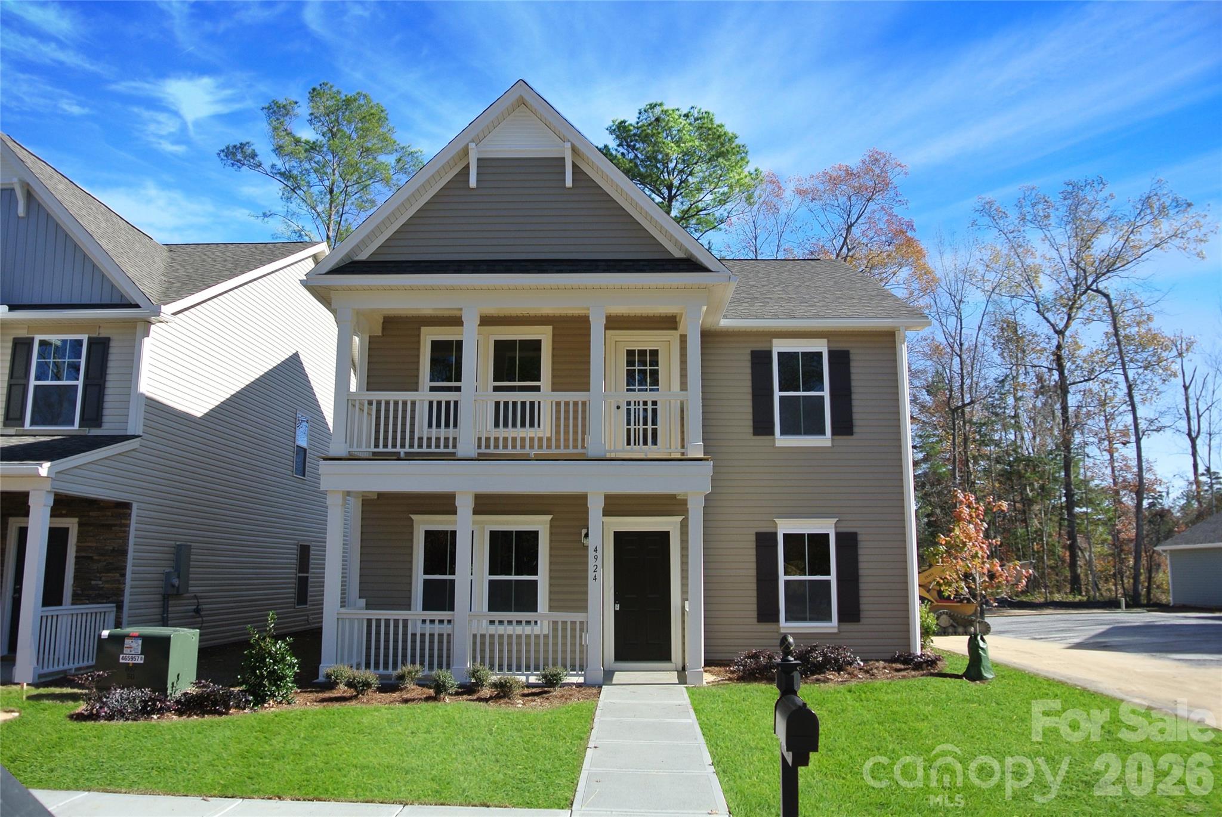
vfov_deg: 48.0
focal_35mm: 27
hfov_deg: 67.3
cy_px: 408
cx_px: 611
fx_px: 917
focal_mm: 10
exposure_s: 1/500
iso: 100
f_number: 4.5
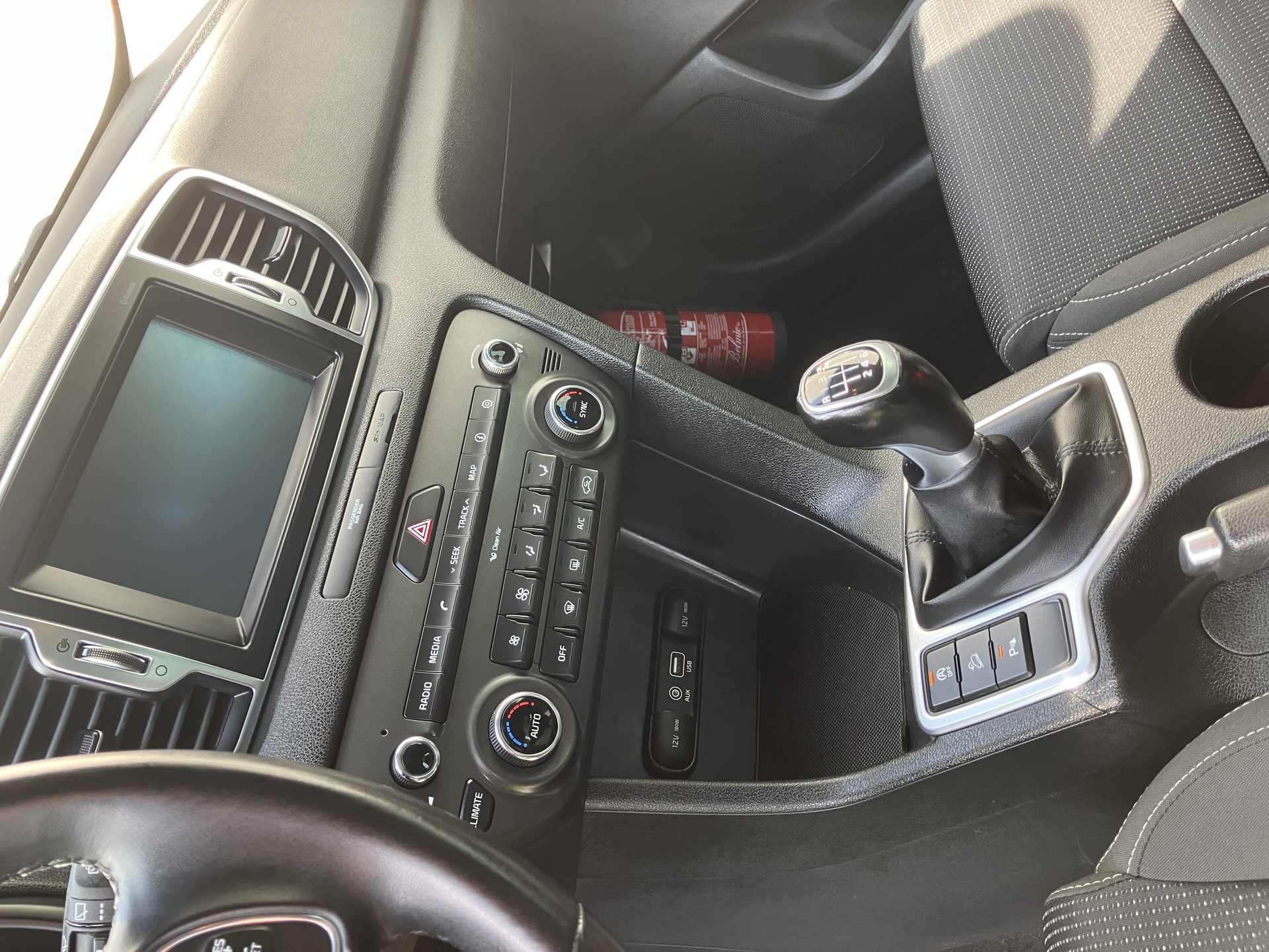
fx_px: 1026
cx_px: 634
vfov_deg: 49.7
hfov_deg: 63.4
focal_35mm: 28
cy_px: 476
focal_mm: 3.99
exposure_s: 1/93
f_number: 1.8
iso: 80
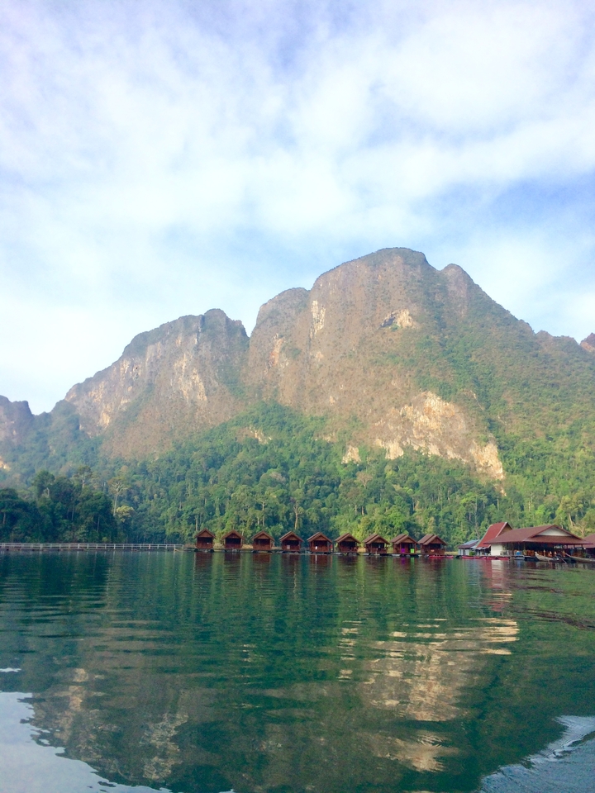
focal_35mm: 29
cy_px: 396
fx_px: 665
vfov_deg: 61.7
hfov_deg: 48.2
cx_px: 298
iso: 32
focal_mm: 4.15
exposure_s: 1/912
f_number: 2.2
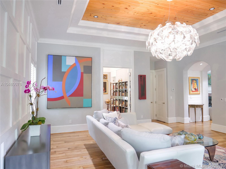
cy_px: 84
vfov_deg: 56.8
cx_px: 113
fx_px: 157
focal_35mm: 24
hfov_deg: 71.6
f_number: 2.8
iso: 400
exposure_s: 1/25
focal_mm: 12
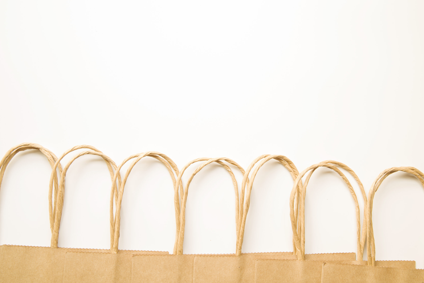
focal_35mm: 50
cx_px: 212
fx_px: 589
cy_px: 142
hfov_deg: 39.6
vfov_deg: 27.0
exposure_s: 1/3.33
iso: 100
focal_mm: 50
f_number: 9
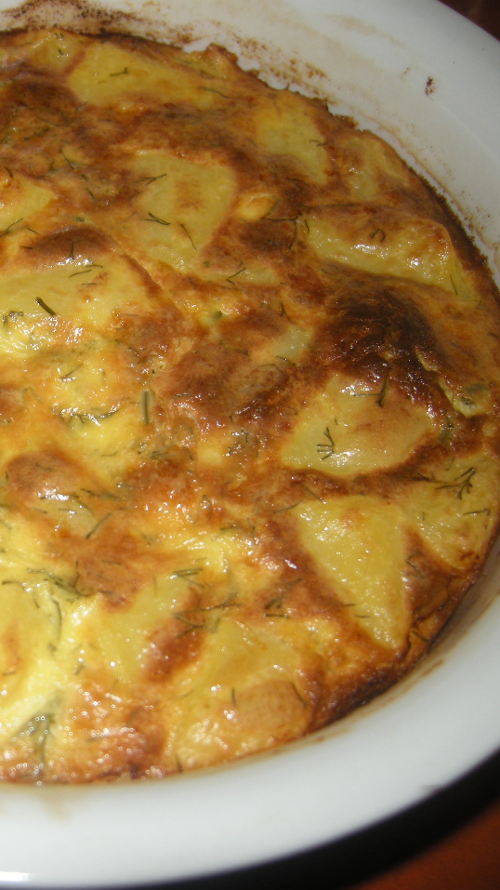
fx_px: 1203
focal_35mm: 51
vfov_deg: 40.6
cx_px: -10
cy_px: 445
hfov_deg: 22.5
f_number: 2.7
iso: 64
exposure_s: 1/60
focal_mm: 7.5
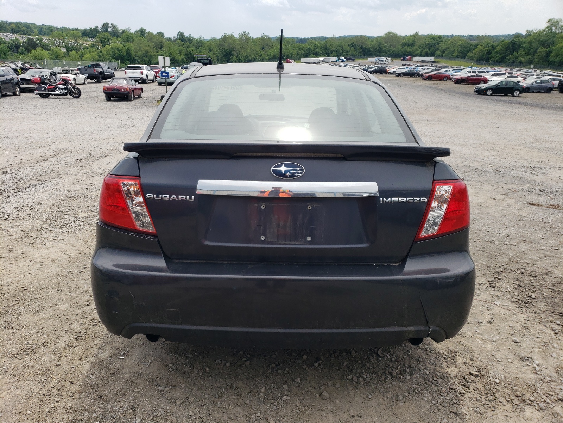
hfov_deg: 67.3
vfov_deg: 53.1
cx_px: 282
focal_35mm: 26
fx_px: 423
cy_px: 212
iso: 50
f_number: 1.5
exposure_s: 1/2500
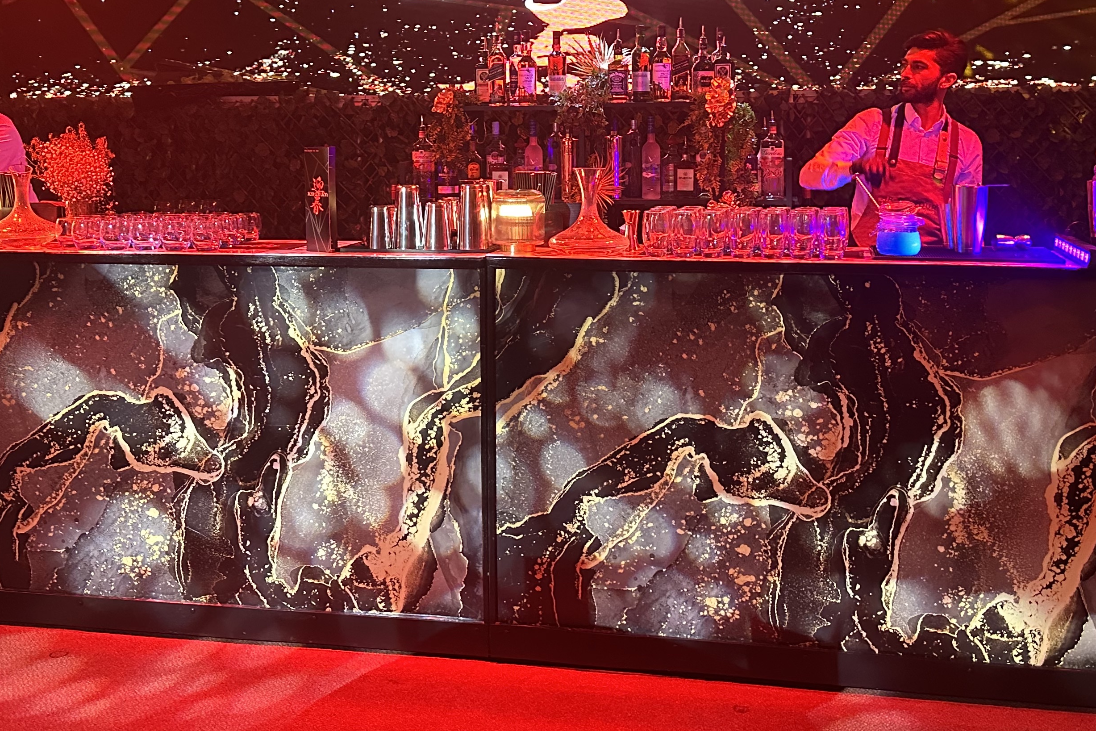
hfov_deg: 47.4
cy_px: 201
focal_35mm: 41
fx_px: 1248
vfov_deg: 32.1
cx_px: 596
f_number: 1.78
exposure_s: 1/60
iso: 640
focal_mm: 6.86
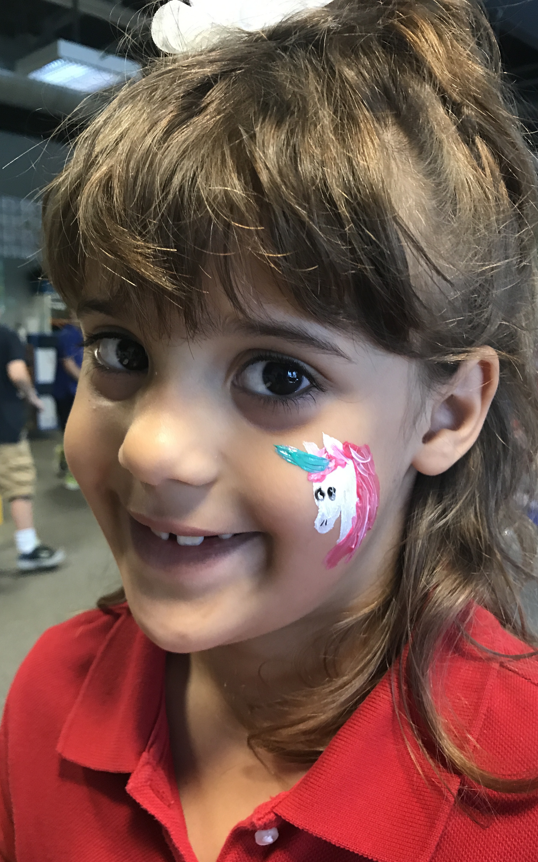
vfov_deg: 62.9
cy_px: 435
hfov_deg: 41.8
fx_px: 704
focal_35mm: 30
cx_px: 286
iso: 50
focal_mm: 3.99
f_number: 1.8
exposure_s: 1/15
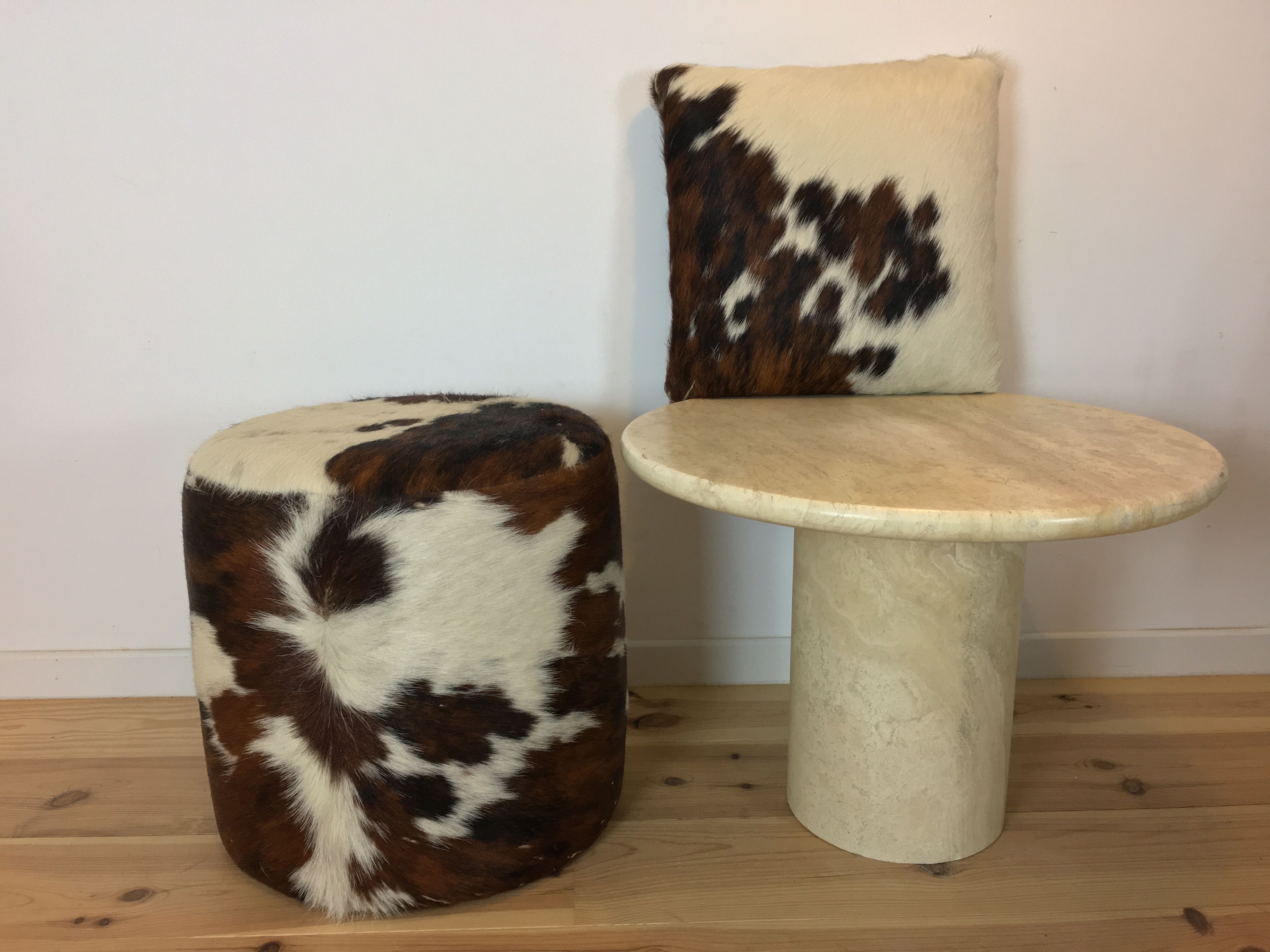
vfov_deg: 48.2
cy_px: 476
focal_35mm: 29
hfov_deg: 61.7
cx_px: 635
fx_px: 1064
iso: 50
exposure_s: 1/33
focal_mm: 4.15
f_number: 2.2
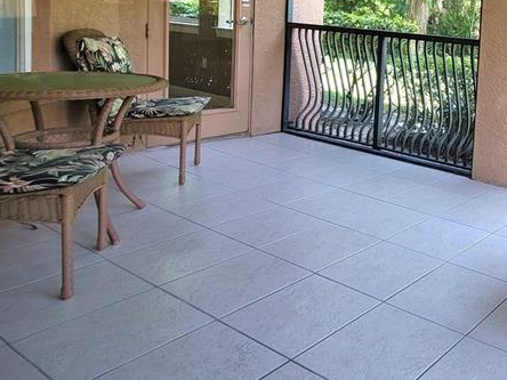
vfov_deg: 43.7
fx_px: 439
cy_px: 57
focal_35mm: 30
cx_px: 560
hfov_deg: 45.0
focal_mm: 2.2
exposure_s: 1/60.2
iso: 64
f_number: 2.2
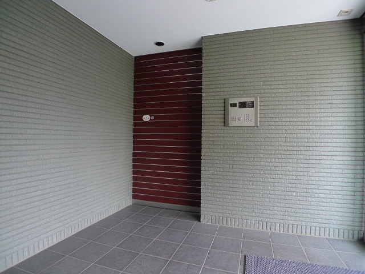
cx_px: 182
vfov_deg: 71.6
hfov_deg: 87.8
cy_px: 137
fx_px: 190
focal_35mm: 18
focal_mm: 3.9
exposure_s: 1/30
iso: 160
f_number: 2
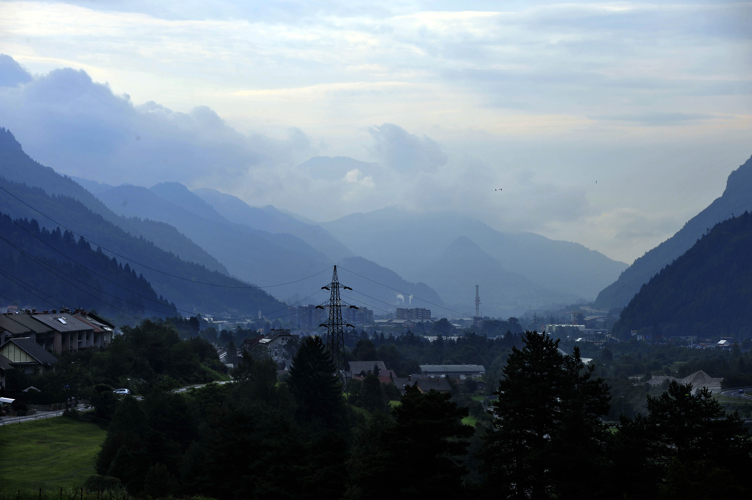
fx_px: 2818
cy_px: 250
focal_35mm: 135
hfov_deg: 15.2
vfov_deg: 10.1
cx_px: 376
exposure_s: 1/400
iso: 250
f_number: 10
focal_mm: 135
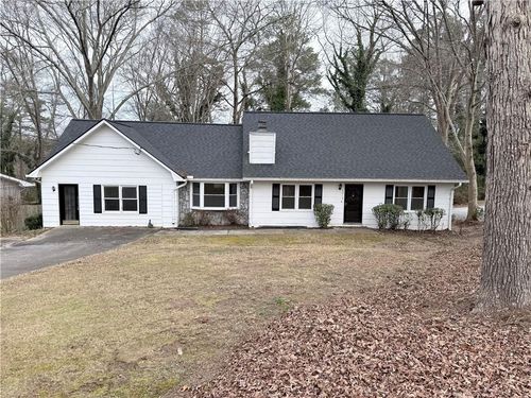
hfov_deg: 71.6
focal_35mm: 24
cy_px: 199
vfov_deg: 56.8
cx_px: 266
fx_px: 368
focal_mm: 6.76
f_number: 1.78
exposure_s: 1/1271
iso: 80
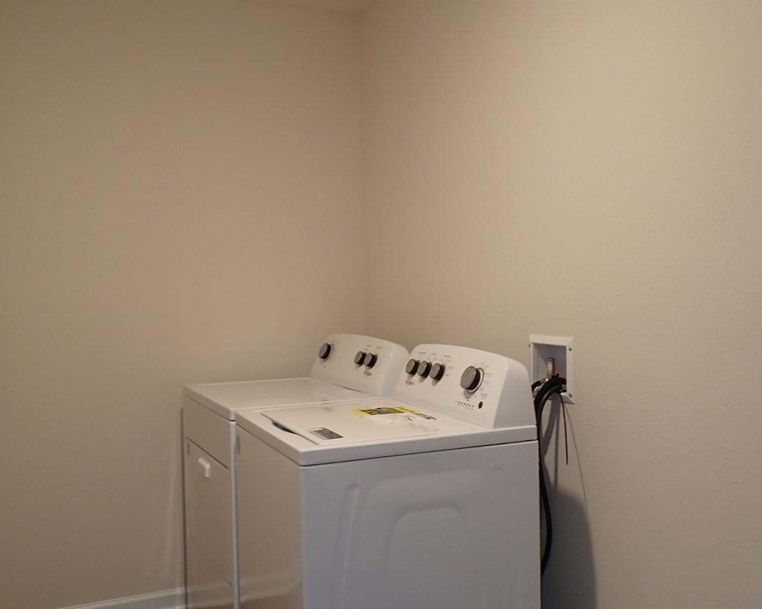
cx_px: 408
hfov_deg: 49.0
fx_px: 834
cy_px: 319
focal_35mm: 37
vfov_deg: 40.1
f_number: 2
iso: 200
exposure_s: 1/50
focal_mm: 4.5
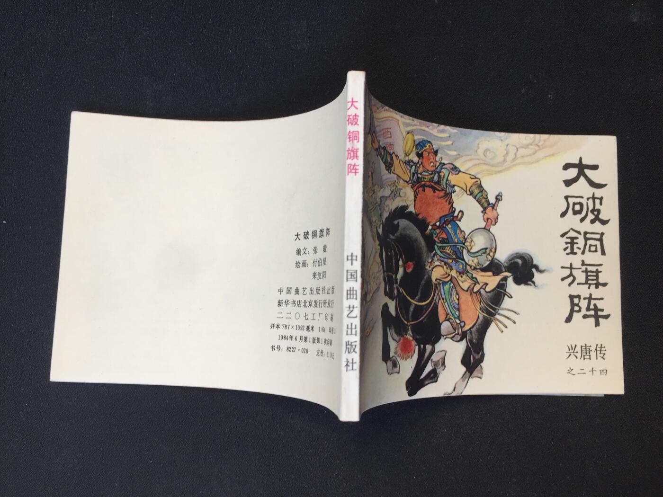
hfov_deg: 61.7
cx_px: 332
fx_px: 555
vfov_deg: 48.2
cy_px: 248
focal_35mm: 29
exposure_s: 1/50
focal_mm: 4.15
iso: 40
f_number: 2.2
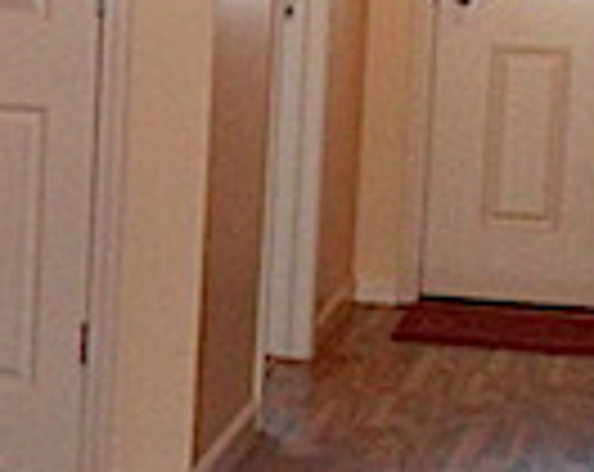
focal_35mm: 166
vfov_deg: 9.3
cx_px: -616
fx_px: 2912
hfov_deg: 10.6
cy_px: 306
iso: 200
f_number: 3
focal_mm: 6.3
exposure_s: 1/45
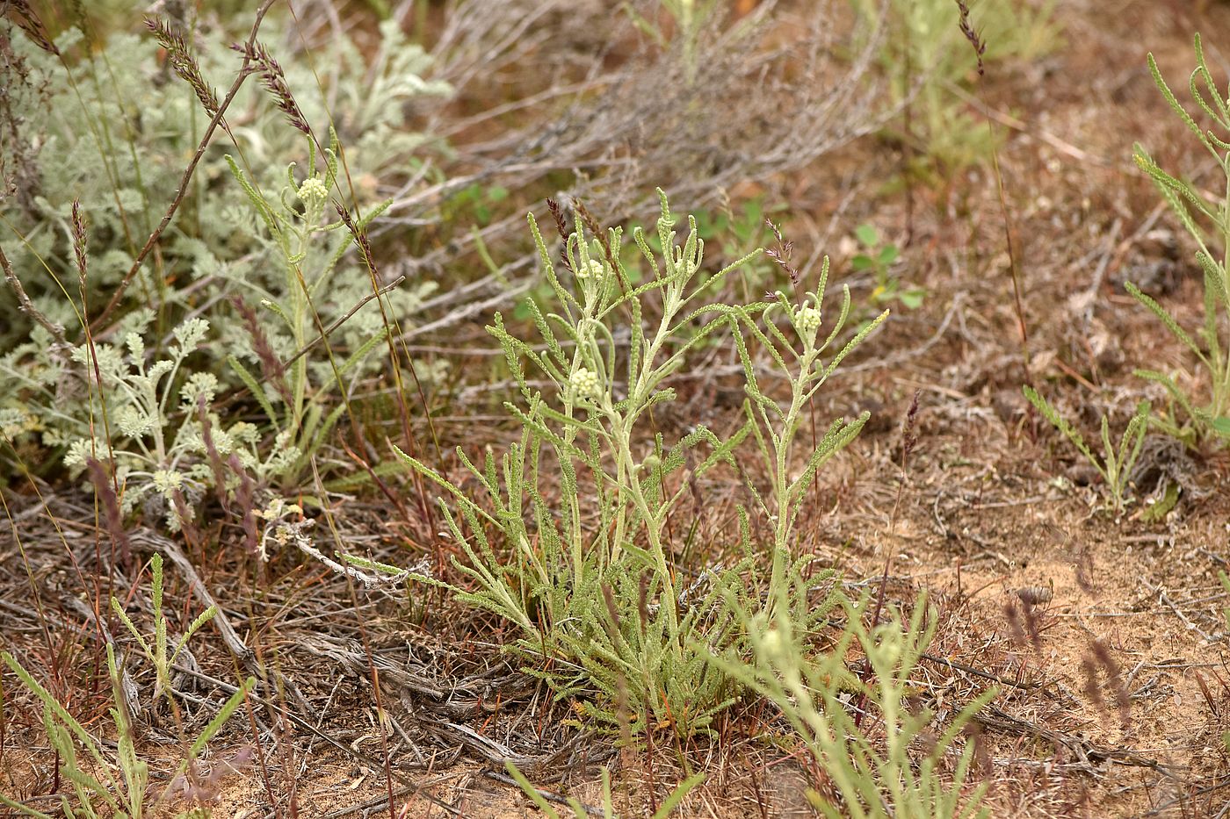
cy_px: 410
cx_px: 615
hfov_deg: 12.5
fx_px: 5636
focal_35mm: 165
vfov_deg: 8.3
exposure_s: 1/640
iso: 250
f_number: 6.3
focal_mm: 110
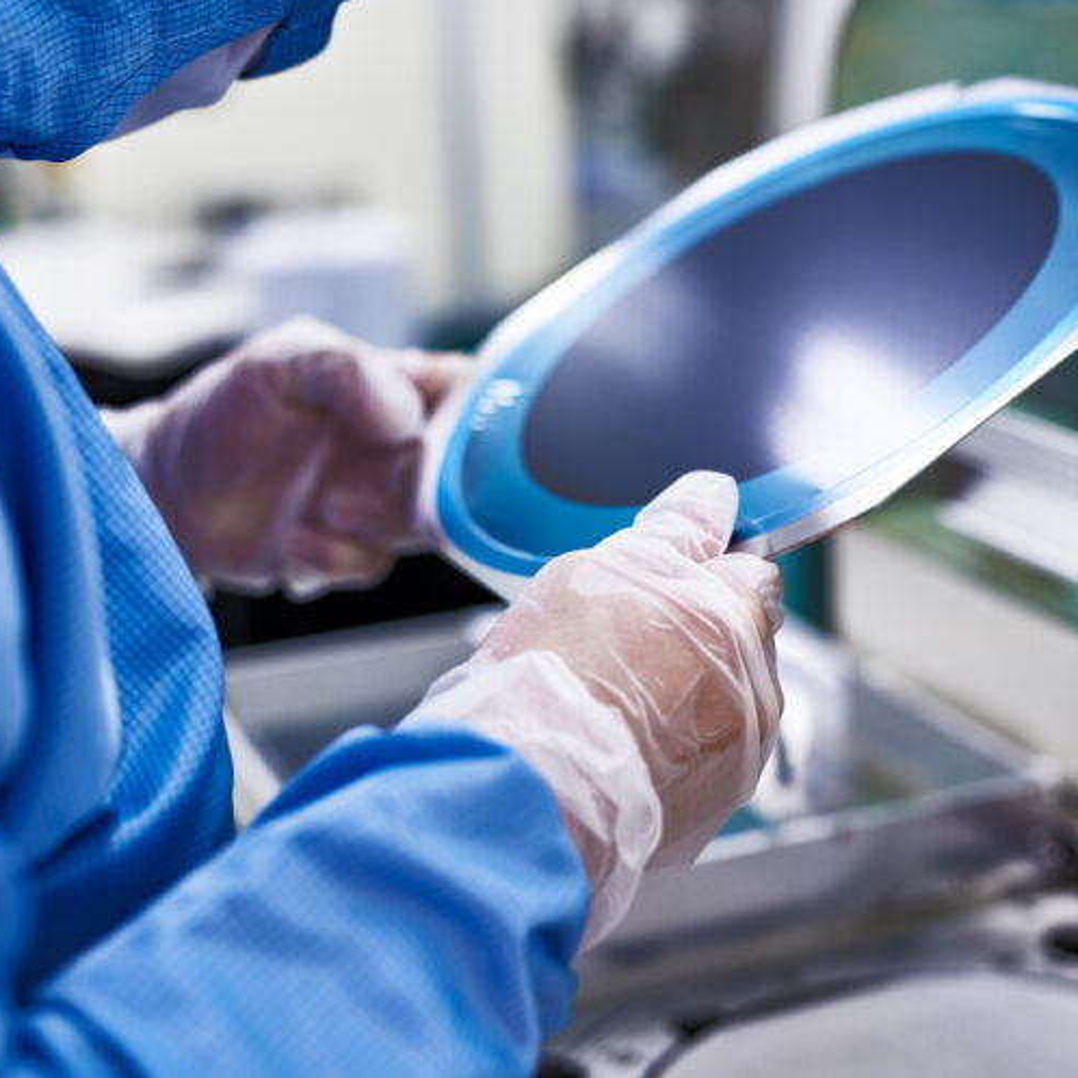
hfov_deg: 26.8
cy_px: 538
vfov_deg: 26.9
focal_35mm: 64
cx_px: 678
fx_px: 2255
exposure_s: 1/250
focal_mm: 50
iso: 500
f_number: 2.5
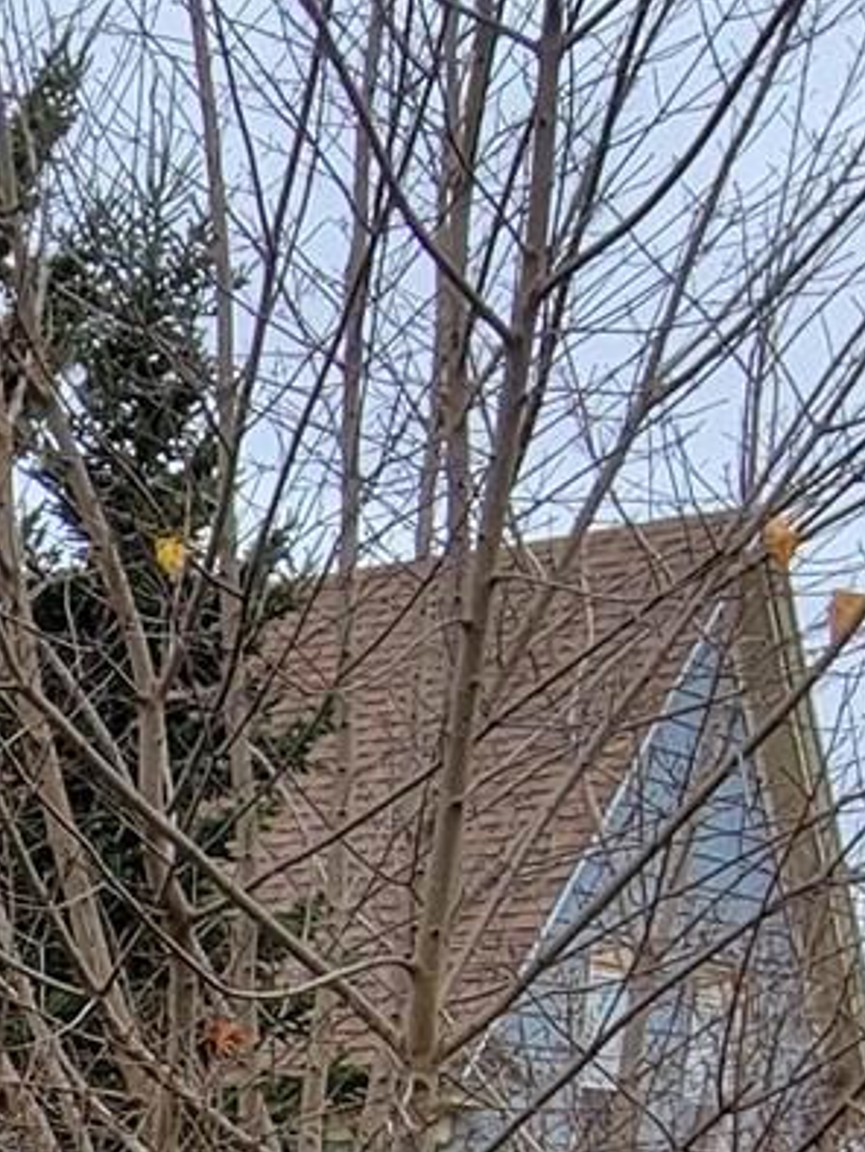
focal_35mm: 76
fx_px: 2529
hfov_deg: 16.2
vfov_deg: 21.3
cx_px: -707
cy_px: 1766
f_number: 2.2
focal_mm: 2.2
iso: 50
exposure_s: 1/458
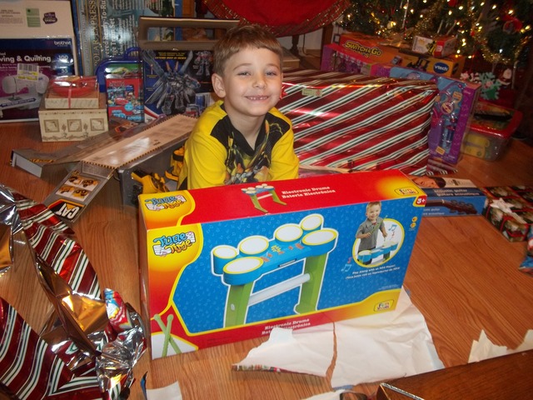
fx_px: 493
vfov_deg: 44.2
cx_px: 266
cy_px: 200
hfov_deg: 56.8
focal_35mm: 32
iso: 160
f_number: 2.9
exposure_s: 1/30
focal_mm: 5.7
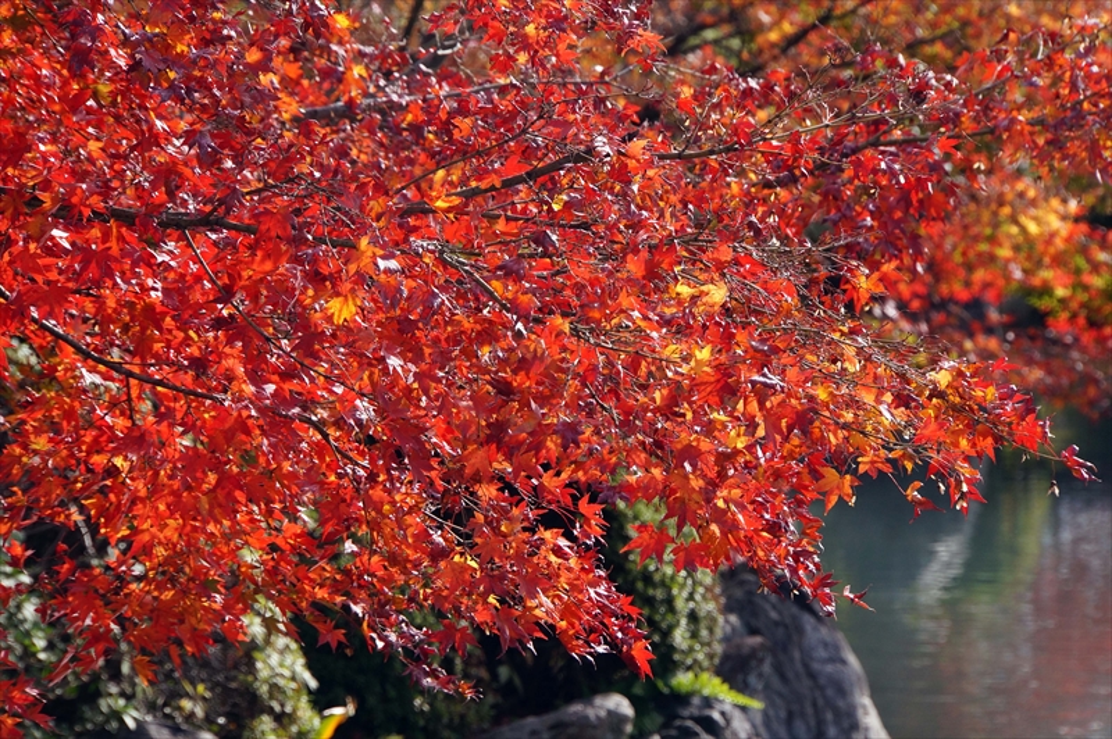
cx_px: 556
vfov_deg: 5.8
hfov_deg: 8.7
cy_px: 370
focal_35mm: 238
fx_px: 7352
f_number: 10
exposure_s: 1/320
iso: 400
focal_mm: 158.8
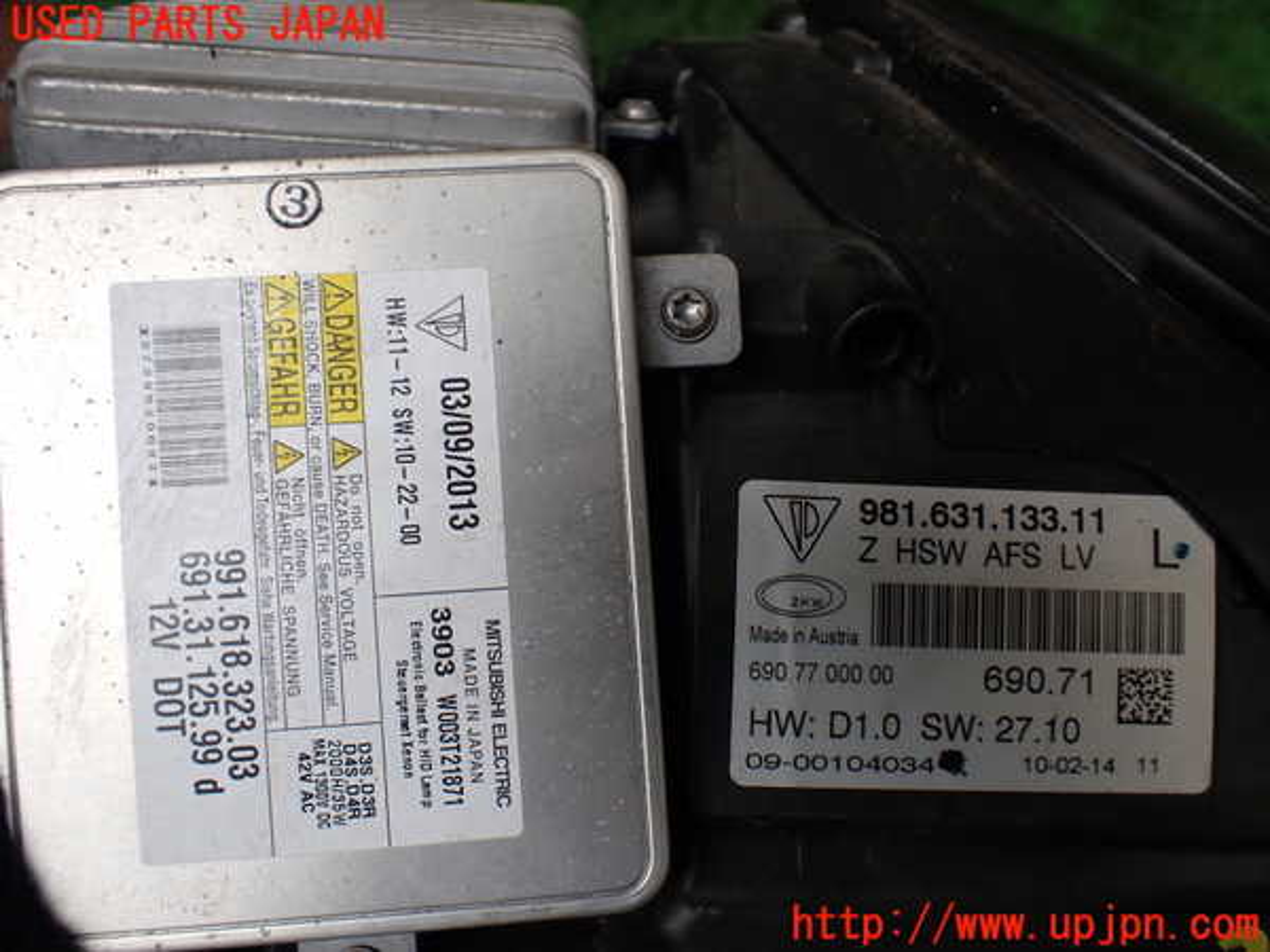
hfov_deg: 60.0
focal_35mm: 30
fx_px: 1101
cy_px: 476
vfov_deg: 46.8
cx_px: 635
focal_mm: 5.4
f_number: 2.3
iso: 160
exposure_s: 1/125
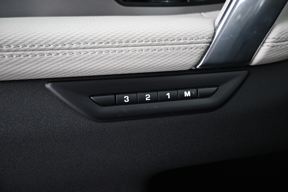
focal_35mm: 24
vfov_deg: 53.1
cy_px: 96
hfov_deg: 73.7
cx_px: 144
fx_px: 192
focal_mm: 16
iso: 1600
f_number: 3.5
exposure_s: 1/15
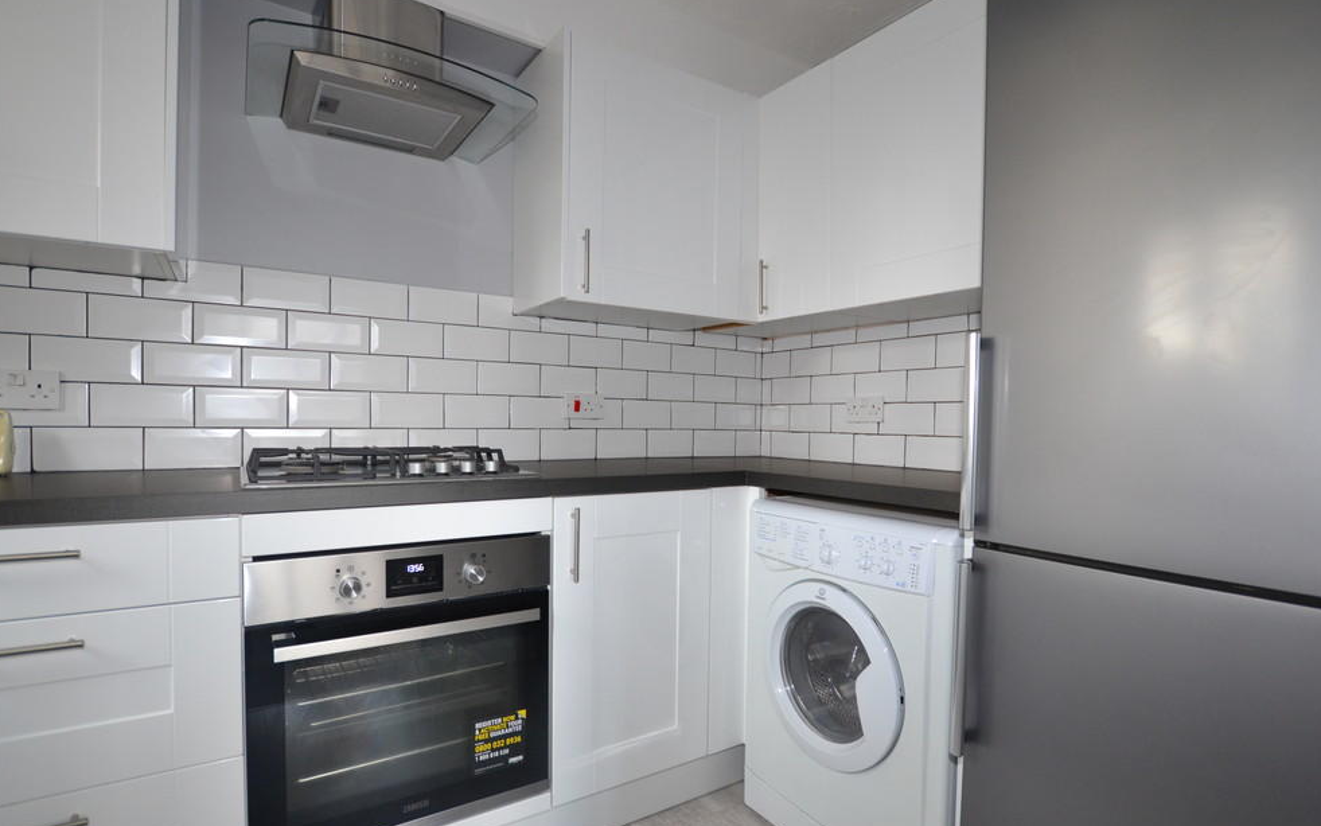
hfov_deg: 92.6
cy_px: 431
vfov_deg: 66.4
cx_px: 658
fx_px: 631
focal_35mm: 18
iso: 640
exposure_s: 1/60
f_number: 3.5
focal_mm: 11
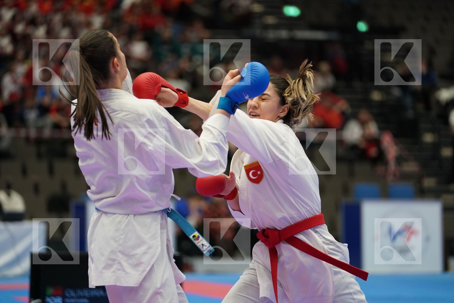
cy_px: 152
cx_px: 227
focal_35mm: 147
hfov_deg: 14.0
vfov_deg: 9.3
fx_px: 1854
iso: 2500
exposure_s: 1/1000
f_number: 2.8
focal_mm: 147
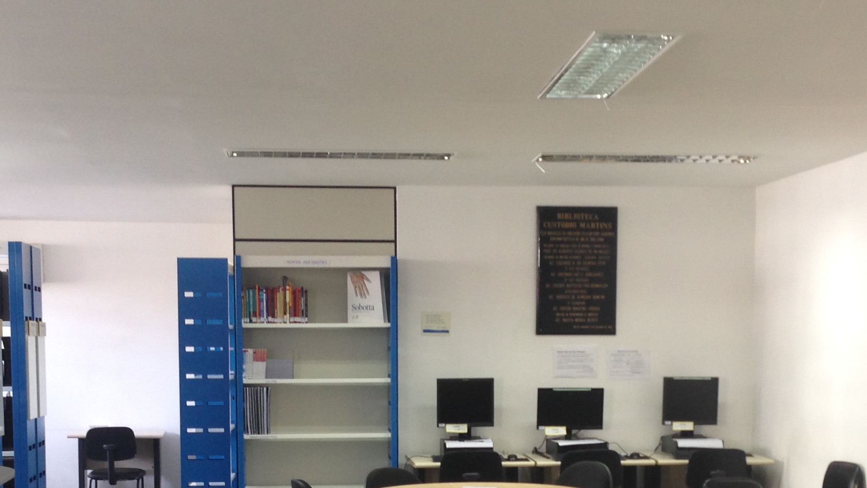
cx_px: 470
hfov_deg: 30.6
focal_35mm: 69
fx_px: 1586
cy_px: 480
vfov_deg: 17.1
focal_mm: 4.12
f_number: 2.4
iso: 50
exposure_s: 1/20
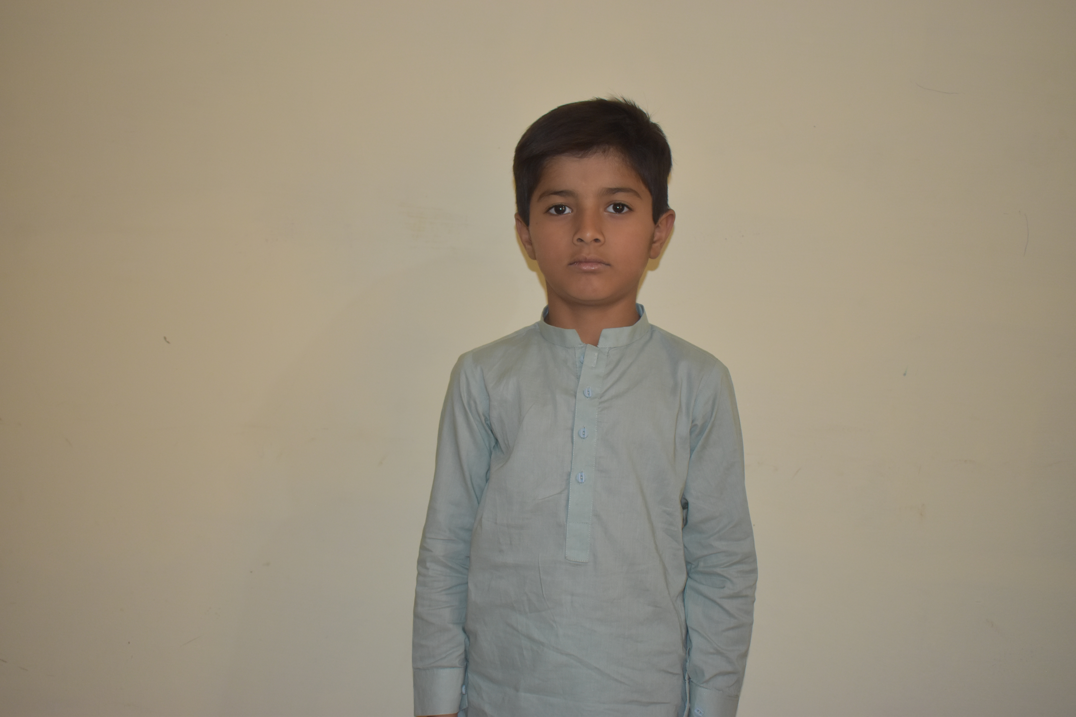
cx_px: 538
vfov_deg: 31.9
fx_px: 1255
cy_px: 358
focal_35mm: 42
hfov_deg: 46.4
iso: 800
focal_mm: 28
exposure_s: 1/60
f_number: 4.2
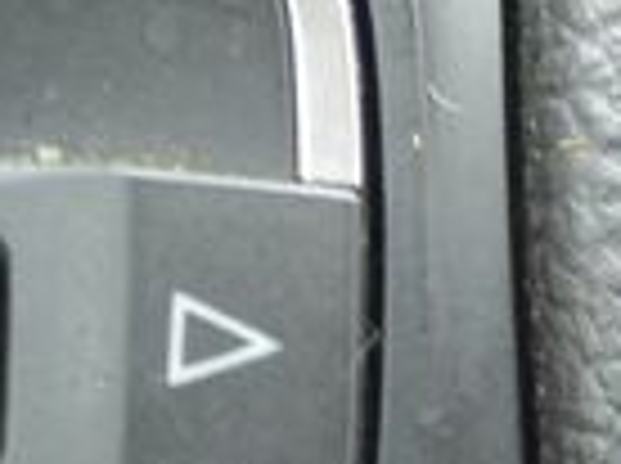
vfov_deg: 7.6
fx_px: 3456
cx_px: 212
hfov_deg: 10.3
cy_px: 448
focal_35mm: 193
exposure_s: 1/60
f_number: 3.5
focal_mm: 10
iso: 560
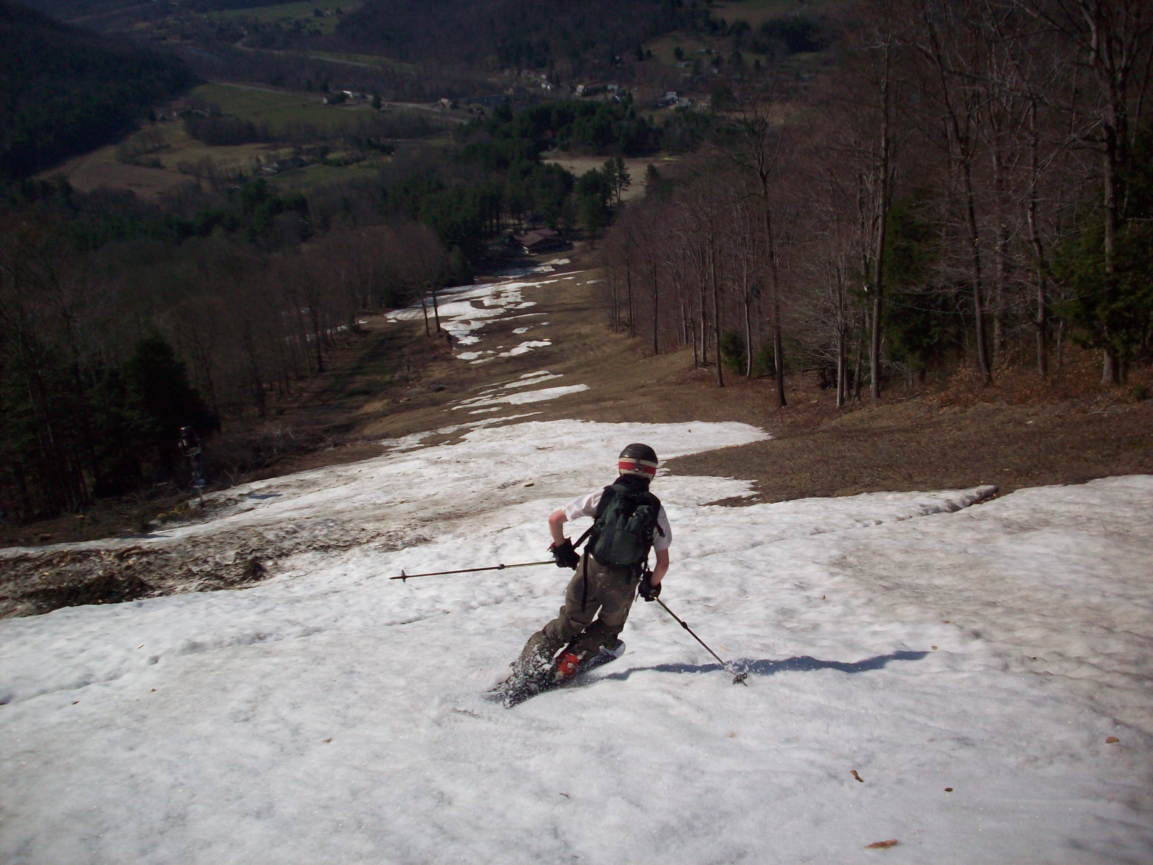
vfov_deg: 38.7
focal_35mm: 37
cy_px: 432
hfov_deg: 50.1
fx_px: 1232
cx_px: 576
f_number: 5.6
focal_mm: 6.2
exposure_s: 1/969
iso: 80
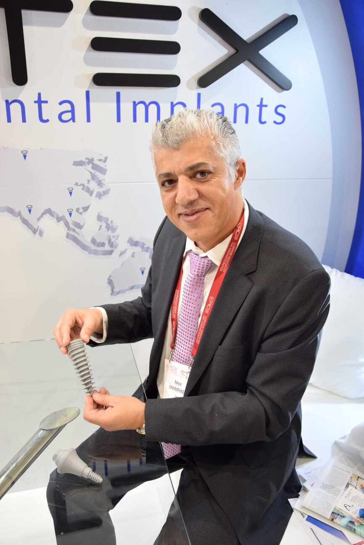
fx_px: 478
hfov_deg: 41.7
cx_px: 182
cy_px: 272
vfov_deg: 59.5
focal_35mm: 32
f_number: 3.8
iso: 400
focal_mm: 21
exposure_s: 1/60
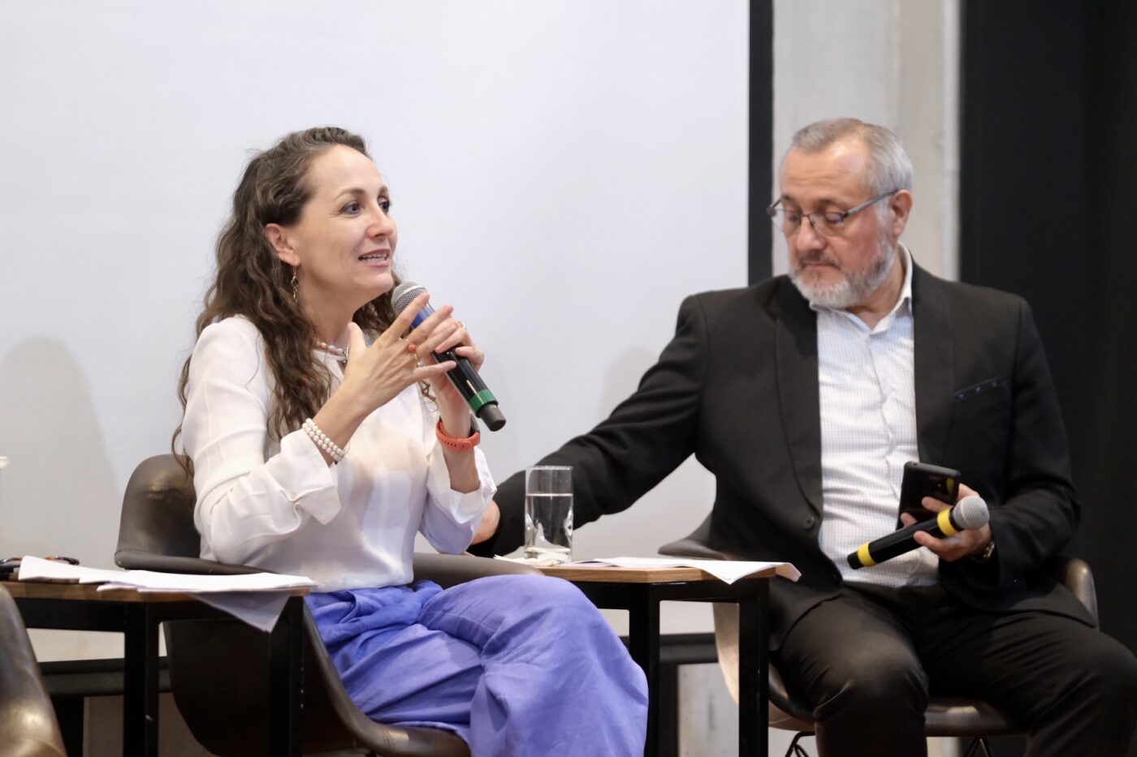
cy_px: 378
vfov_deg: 7.7
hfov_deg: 11.5
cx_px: 568
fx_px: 5652
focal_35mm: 179
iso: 3200
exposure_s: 1/120
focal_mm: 119.2
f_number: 2.8
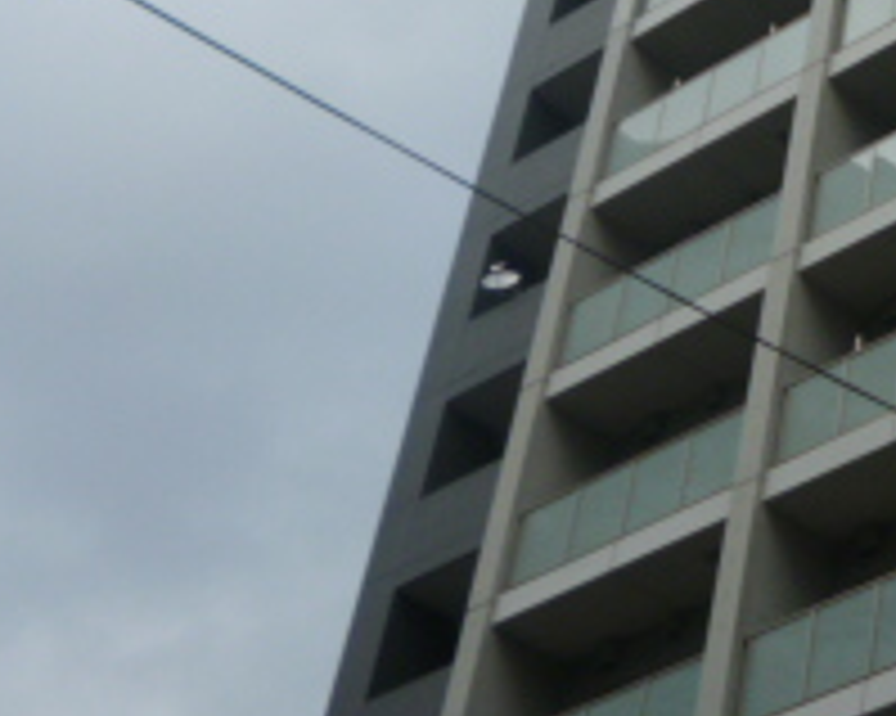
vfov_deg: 16.8
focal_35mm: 88
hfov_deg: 19.2
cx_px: 1315
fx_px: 2332
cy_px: -104
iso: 100
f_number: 3.1
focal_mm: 5
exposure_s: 1/1000
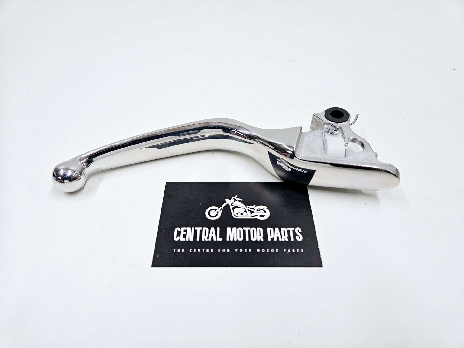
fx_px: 308
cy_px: 174
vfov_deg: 58.9
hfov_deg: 73.9
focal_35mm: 23
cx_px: 232
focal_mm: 5.4
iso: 25
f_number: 1.8
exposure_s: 1/100
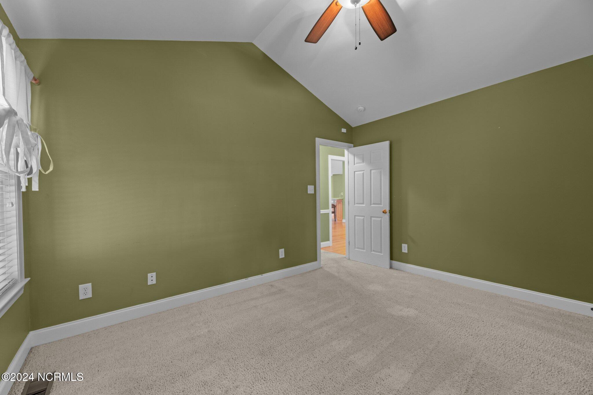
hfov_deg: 104.3
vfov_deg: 81.2
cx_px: 296
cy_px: 198
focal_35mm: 14
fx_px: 231
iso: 400
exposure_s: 2.5
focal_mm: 14
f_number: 9
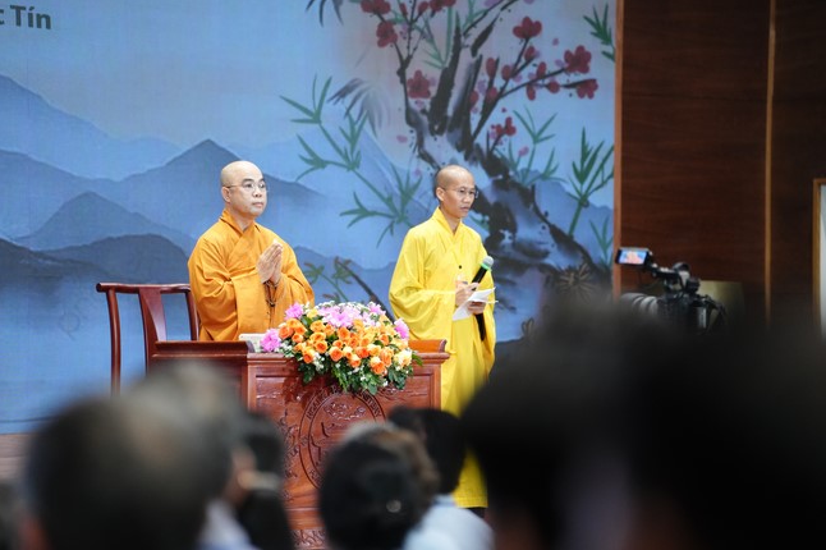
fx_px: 3463
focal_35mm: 151
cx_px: 413
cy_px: 274
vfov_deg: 9.1
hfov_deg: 13.6
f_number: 2.8
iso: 4000
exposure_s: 1/200
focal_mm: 150
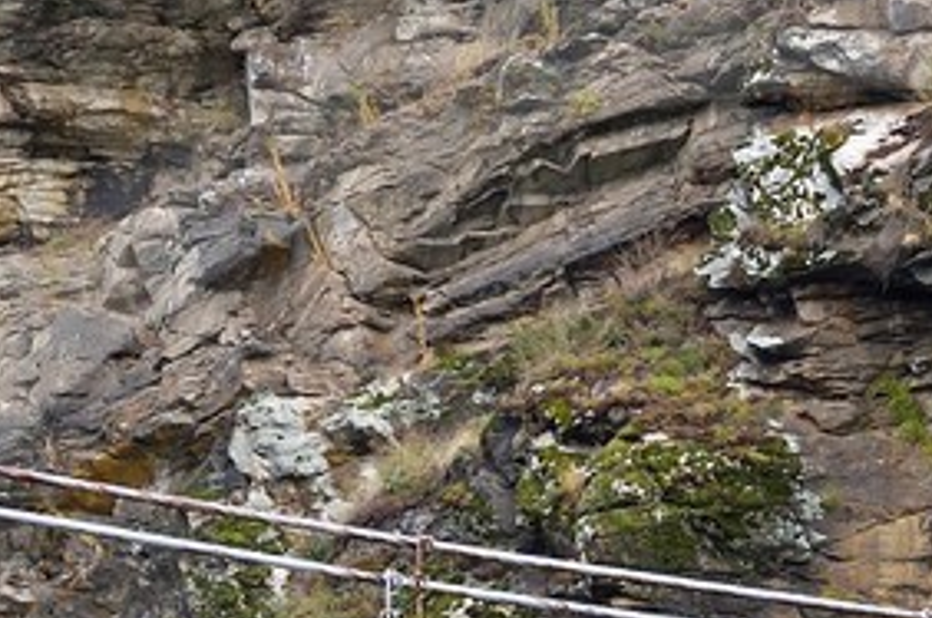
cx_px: 866
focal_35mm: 579
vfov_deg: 2.4
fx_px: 14964
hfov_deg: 3.6
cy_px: 1312
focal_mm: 102
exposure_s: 1/320
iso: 400
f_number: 7.1
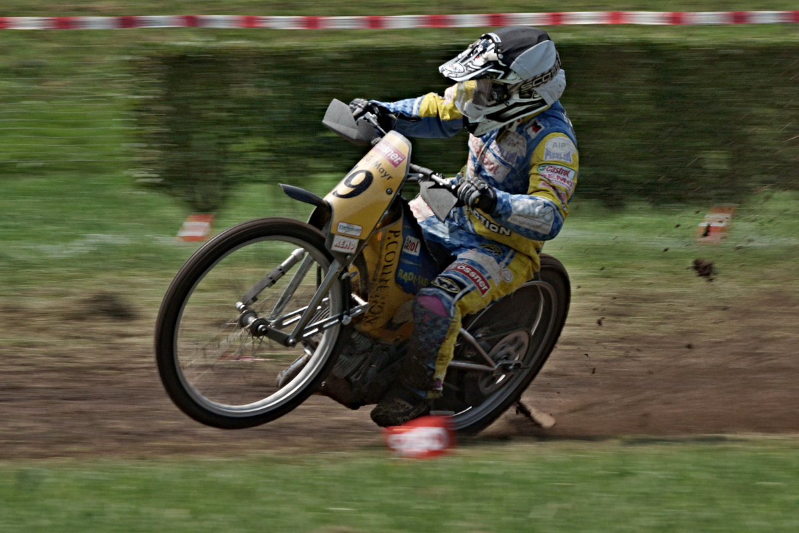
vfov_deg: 3.7
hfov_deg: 5.5
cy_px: 266
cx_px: 400
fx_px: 8322
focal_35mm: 375
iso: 200
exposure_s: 1/250
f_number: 16
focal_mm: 250
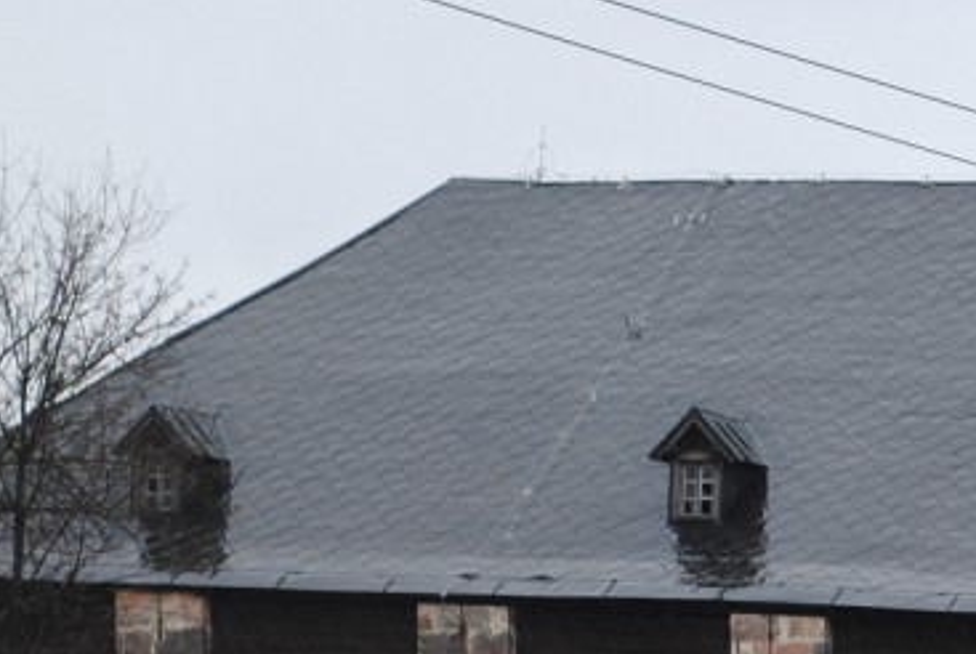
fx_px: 6256
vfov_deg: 5.9
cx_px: 1170
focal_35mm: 230
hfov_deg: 8.8
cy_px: 825
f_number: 5.6
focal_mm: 55
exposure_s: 1/125
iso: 125
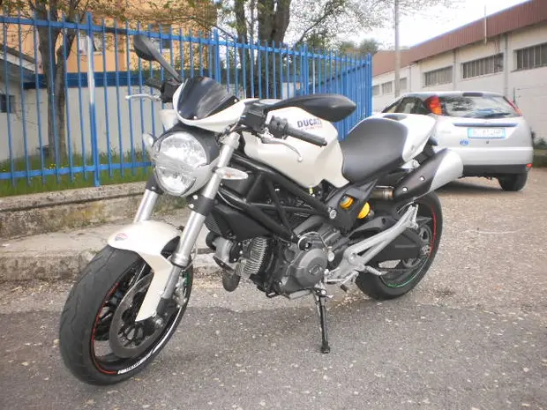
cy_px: 205
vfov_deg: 39.7
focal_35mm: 36
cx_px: 274
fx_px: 569
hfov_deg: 51.4
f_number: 3.1
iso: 100
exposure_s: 1/320
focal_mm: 6.3
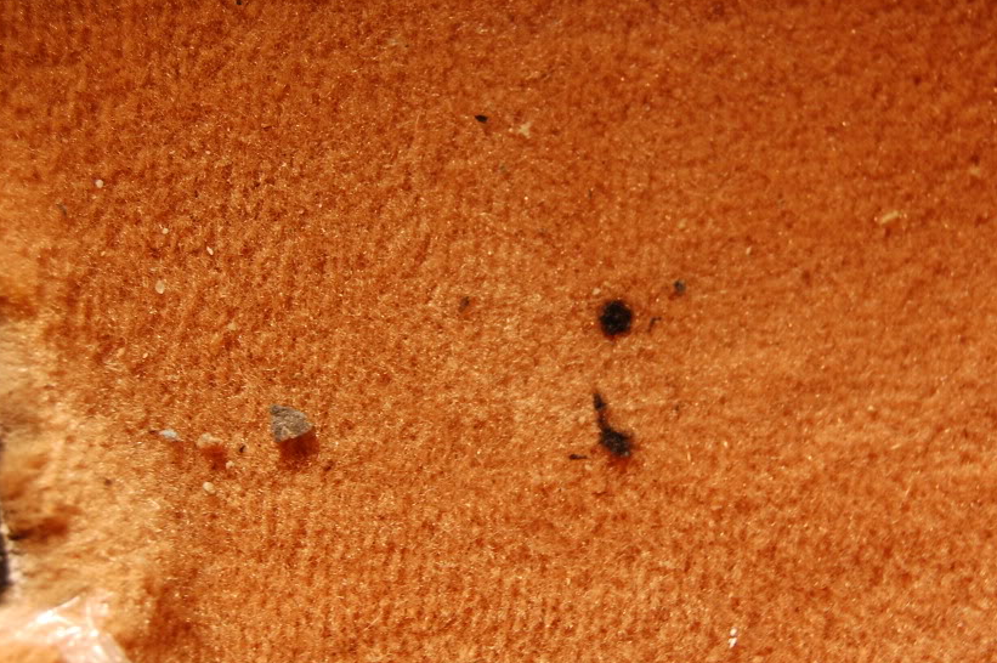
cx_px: 533
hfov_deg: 28.5
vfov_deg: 19.1
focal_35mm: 71
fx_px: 1965
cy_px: 379
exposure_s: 1/13
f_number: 4.8
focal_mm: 38
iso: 800
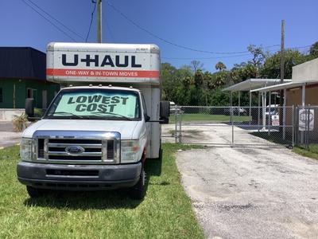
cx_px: 159
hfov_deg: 58.4
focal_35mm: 31
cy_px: 120
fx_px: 285
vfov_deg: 45.4
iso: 25
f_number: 2.4
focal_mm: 3.3
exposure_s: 1/2092
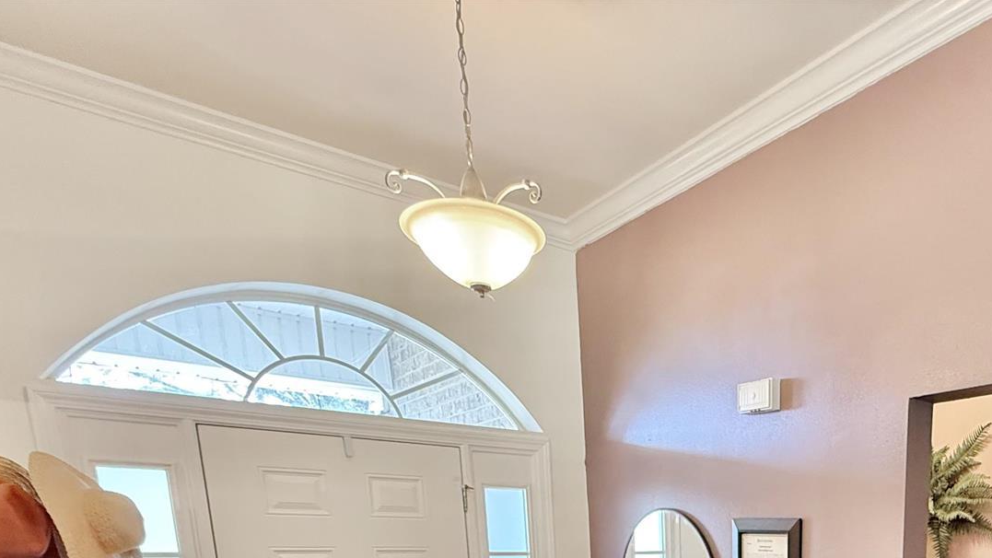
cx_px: 806
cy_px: 705
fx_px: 763
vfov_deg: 31.8
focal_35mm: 29
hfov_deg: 60.3
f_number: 2.2
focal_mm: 2.22
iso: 640
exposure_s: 1/60
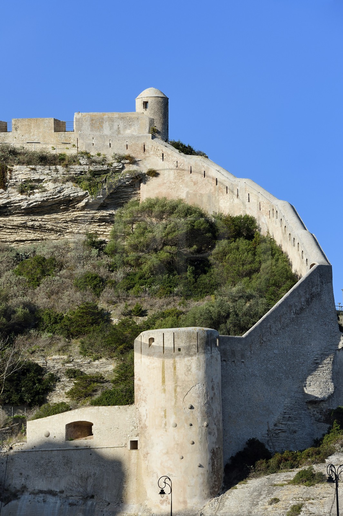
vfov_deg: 10.3
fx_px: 2863
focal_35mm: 200
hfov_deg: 6.9
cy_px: 258
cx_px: 172
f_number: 11
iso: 200
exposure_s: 1/320
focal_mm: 200
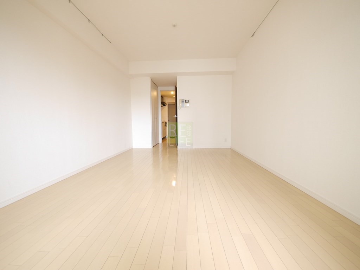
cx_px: 180
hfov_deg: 102.1
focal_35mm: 14
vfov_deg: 85.7
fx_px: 146
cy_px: 135
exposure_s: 1/60
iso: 1250
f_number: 4
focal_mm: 7
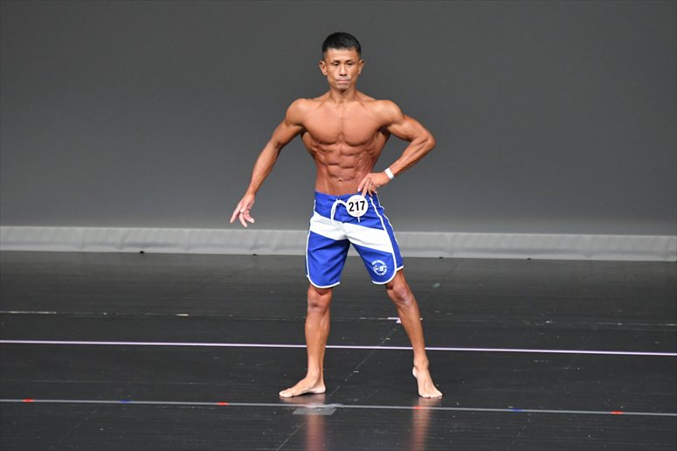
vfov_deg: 4.0
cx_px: 338
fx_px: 6485
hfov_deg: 6.0
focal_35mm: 345
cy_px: 226
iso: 5000
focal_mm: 230
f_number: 5.6
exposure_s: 1/400
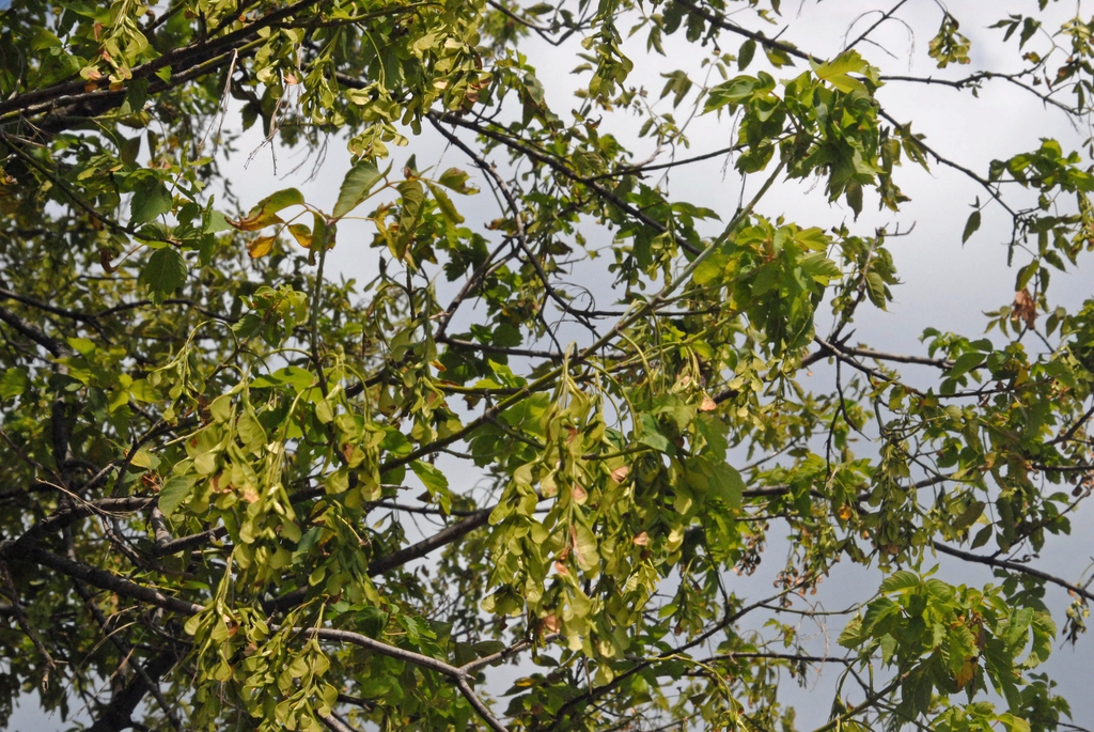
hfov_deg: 19.4
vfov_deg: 13.1
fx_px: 3194
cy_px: 366
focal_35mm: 105
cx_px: 547
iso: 400
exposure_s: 1/640
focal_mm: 70
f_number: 13
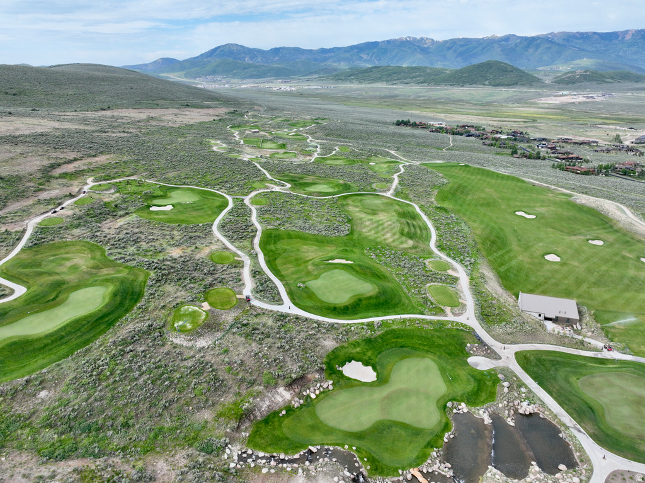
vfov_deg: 56.8
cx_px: 322
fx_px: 447
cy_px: 242
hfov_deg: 71.6
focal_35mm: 24
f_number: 2.8
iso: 200
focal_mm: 12.29
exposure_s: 1/1000
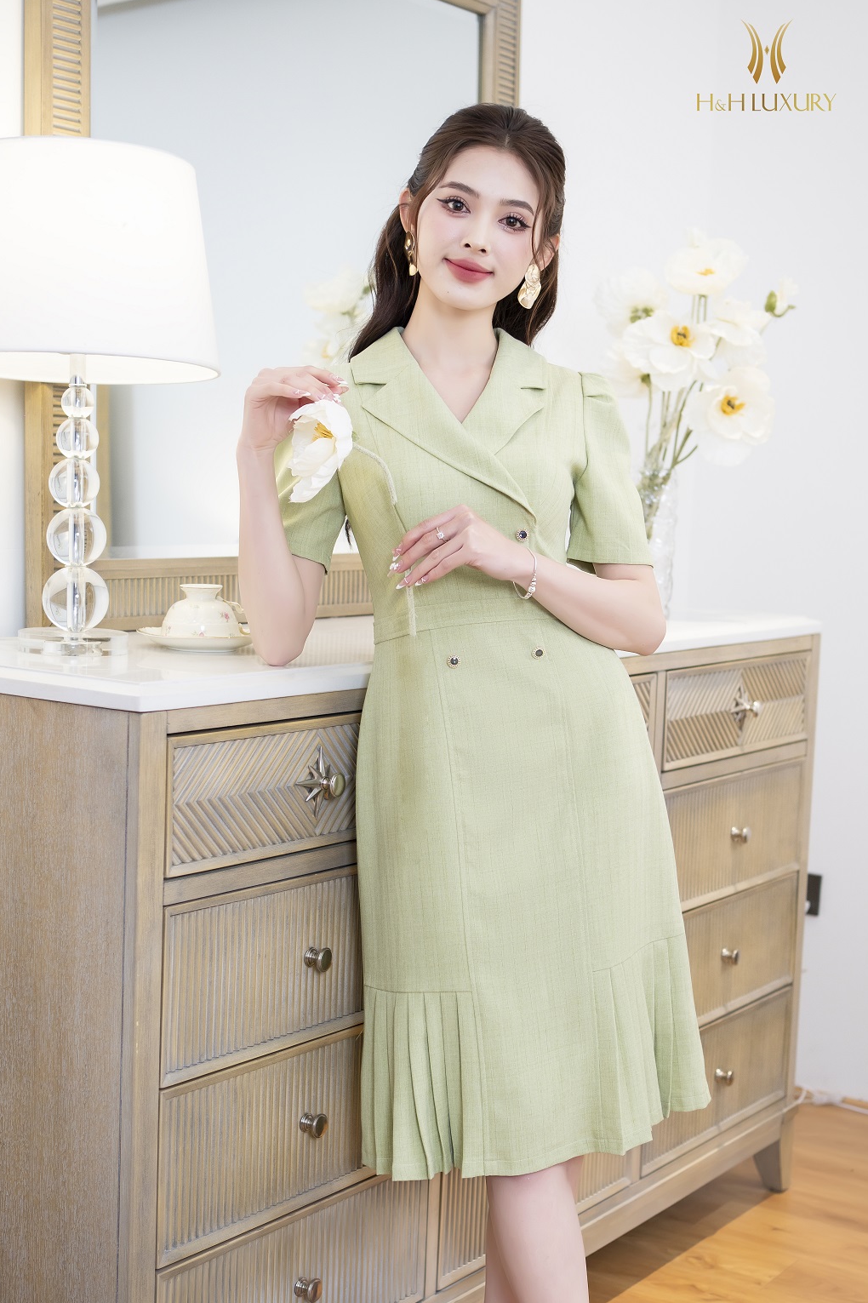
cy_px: 660
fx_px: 1918
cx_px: 435
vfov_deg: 37.5
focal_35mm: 53
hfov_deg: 25.5
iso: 400
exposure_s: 1/125
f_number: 2.8
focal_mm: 35
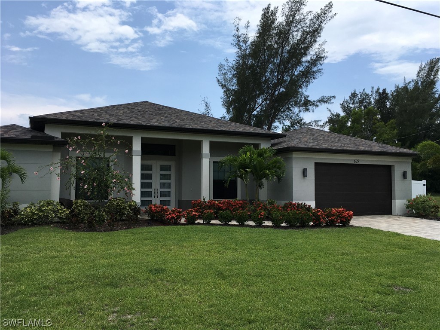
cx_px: 220
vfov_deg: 48.2
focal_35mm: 29
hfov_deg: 61.7
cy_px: 165
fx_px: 369
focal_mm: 4.15
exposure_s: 1/2404
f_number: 2.2
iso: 25
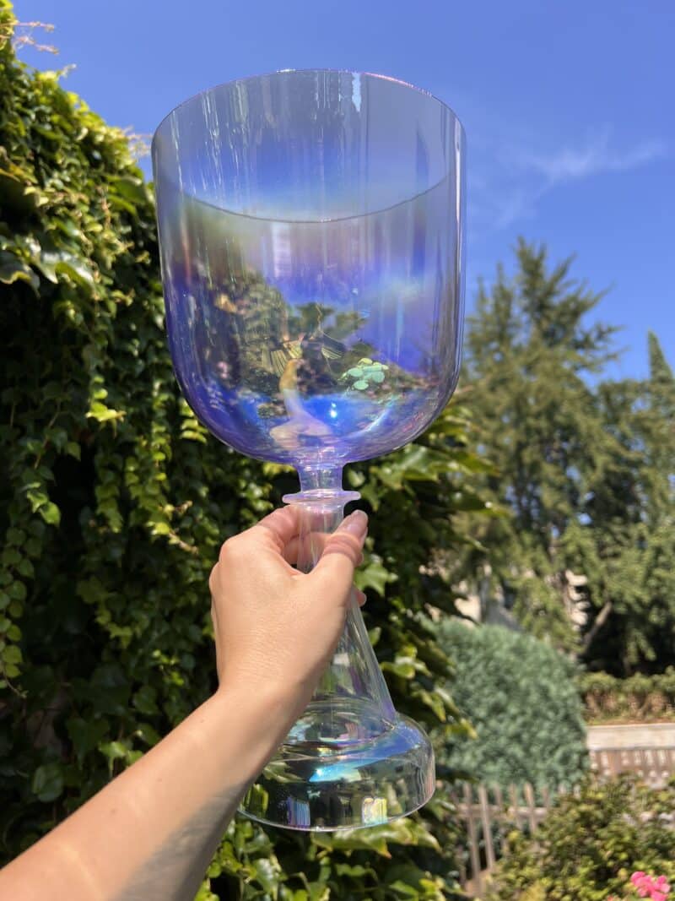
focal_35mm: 26
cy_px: 450
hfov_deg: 53.1
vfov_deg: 67.3
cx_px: 338
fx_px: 676
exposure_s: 1/2457
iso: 50
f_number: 1.5
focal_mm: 5.7
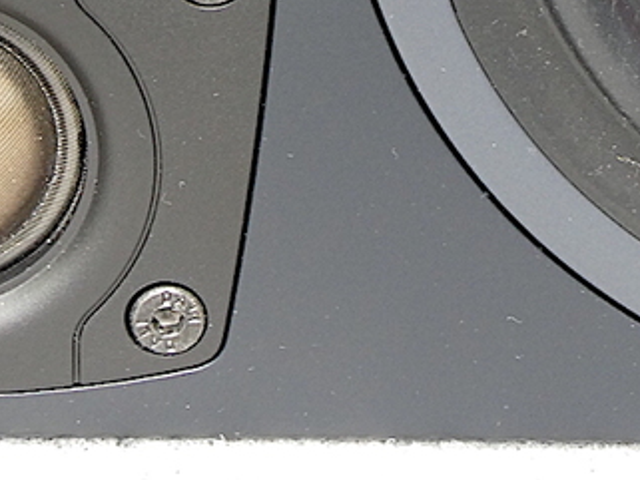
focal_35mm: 514
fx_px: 9507
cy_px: -195
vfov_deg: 2.9
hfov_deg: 3.8
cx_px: -76
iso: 200
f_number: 5.6
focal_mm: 30.9
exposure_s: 1
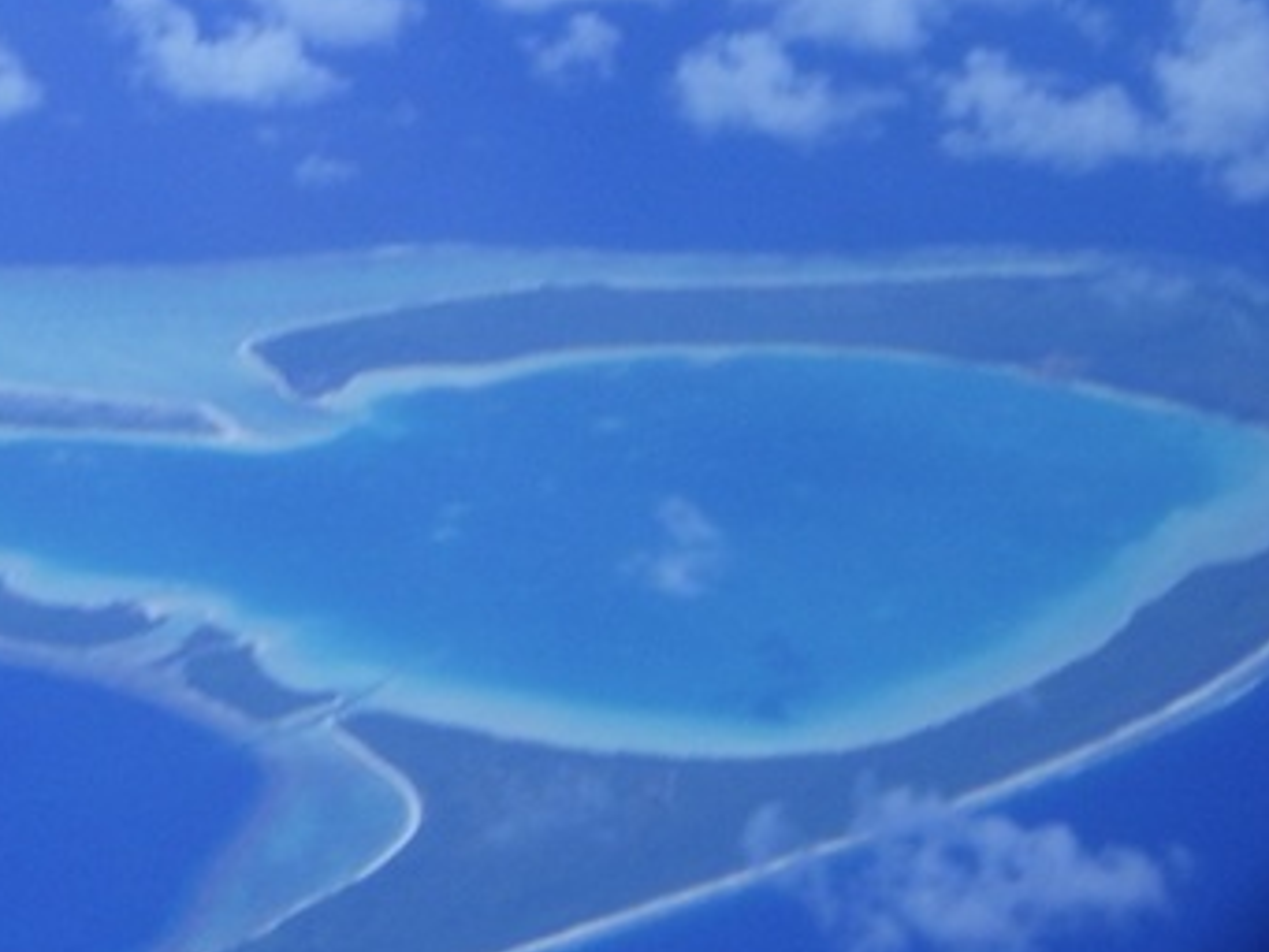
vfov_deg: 5.5
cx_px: 33
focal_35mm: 270
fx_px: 9902
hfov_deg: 7.3
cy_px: 234
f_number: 5.2
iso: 160
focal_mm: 20.6
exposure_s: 1/100
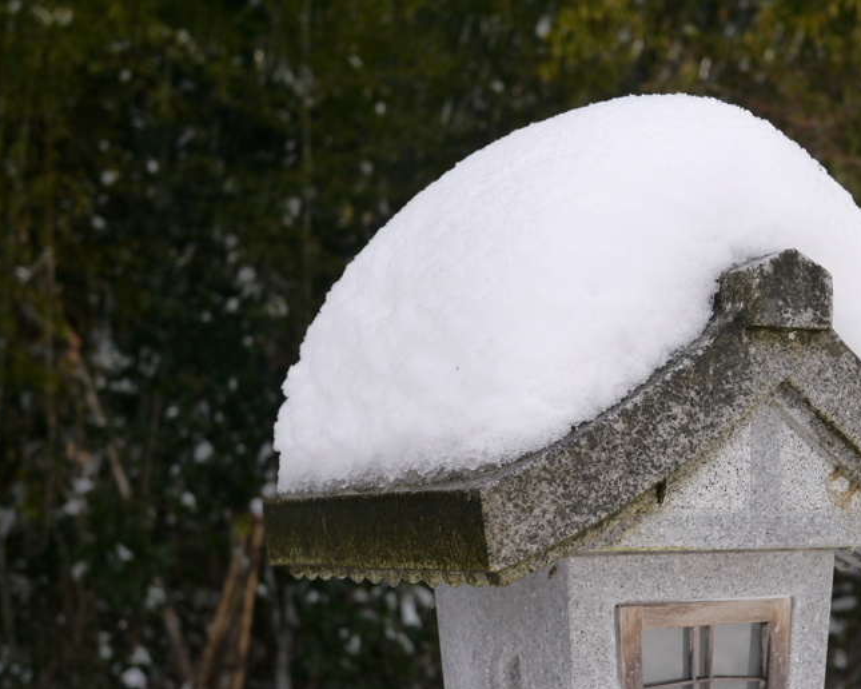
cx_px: 610
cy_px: 417
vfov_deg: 24.5
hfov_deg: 30.1
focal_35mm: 62
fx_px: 1580
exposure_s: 1/2000
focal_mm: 20
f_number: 2.8
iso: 160
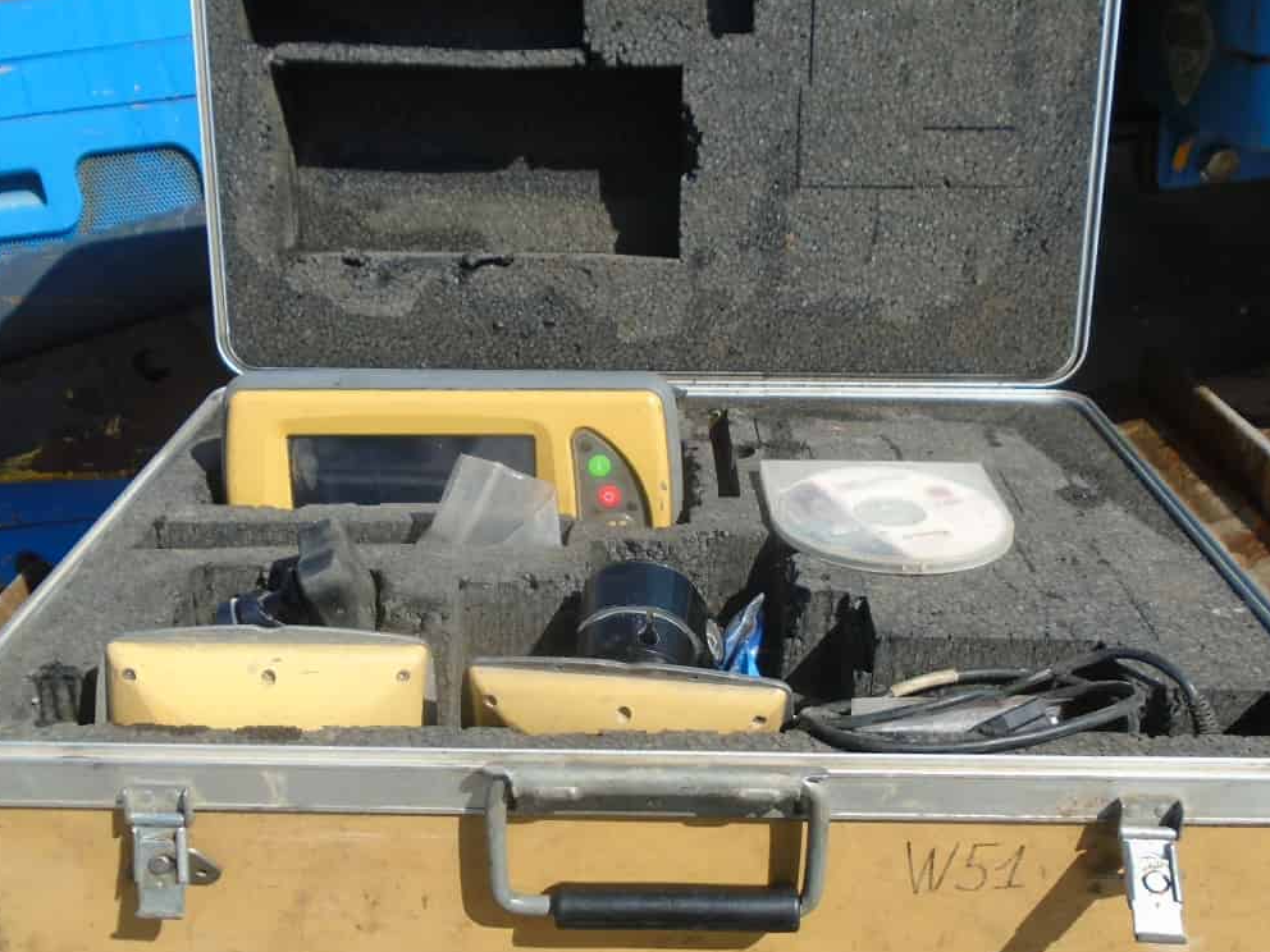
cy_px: 527
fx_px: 1284
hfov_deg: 52.6
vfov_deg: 40.6
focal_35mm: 35
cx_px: 641
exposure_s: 1/1000
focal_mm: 4.6
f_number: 3.2
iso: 100
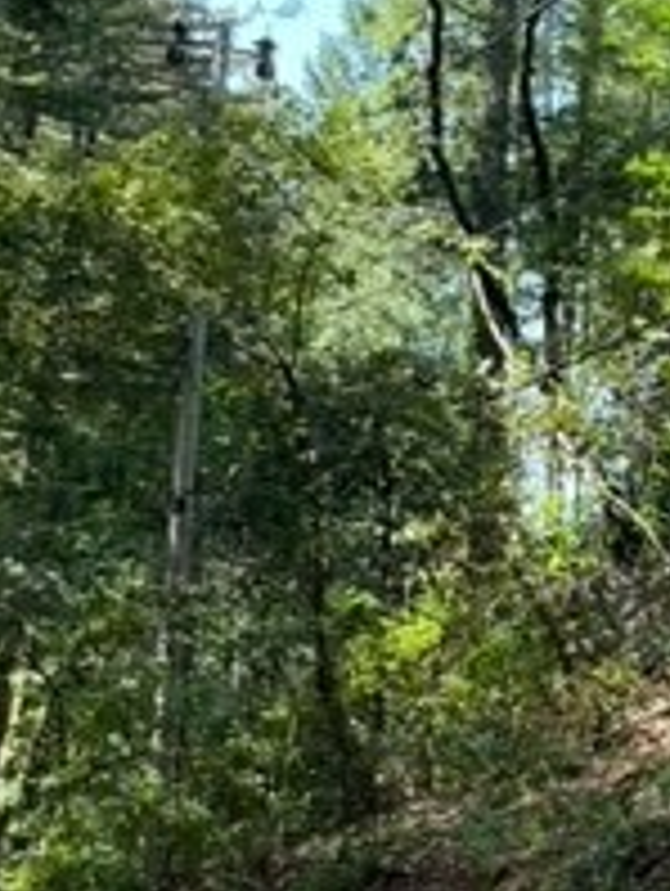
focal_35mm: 84
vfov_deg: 23.2
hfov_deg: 16.6
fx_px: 2163
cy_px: 540
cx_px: 890
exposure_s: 1/221
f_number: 1.6
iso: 40
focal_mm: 4.2
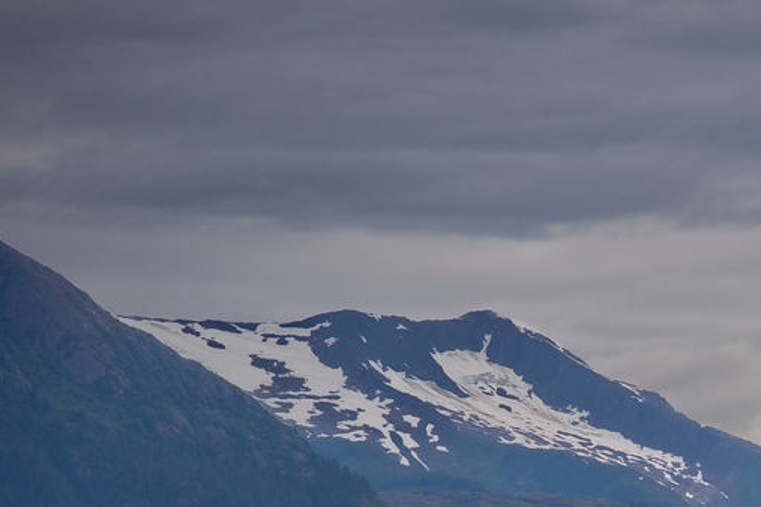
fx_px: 6405
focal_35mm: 303
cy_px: 604
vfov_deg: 4.5
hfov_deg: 6.8
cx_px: 717
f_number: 4
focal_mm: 120
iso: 100
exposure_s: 1/250
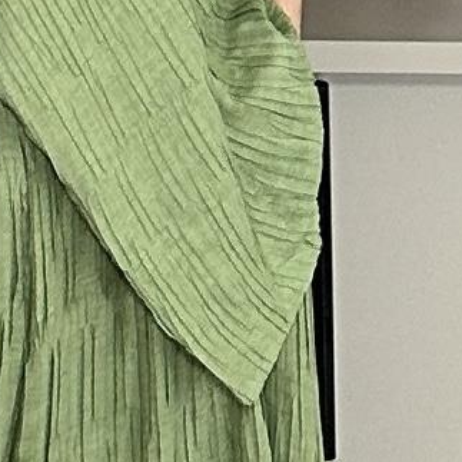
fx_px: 3307
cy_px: -715
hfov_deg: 7.9
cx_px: -176
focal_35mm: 219
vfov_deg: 7.4
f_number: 1.78
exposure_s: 1/121
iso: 125
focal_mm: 6.86
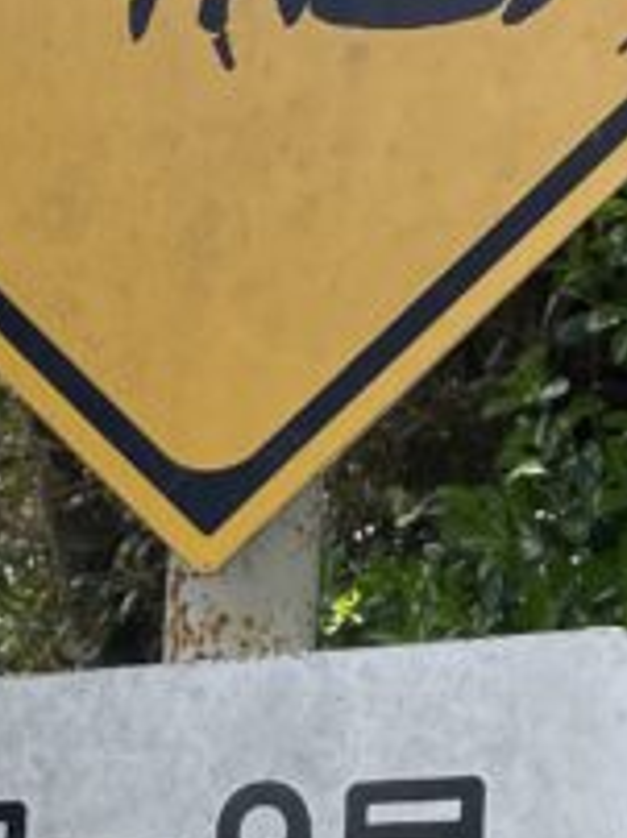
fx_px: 3195
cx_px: -162
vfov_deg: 14.5
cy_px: 962
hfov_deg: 11.0
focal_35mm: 132
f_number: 1.6
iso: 32
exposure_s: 1/988
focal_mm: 4.2
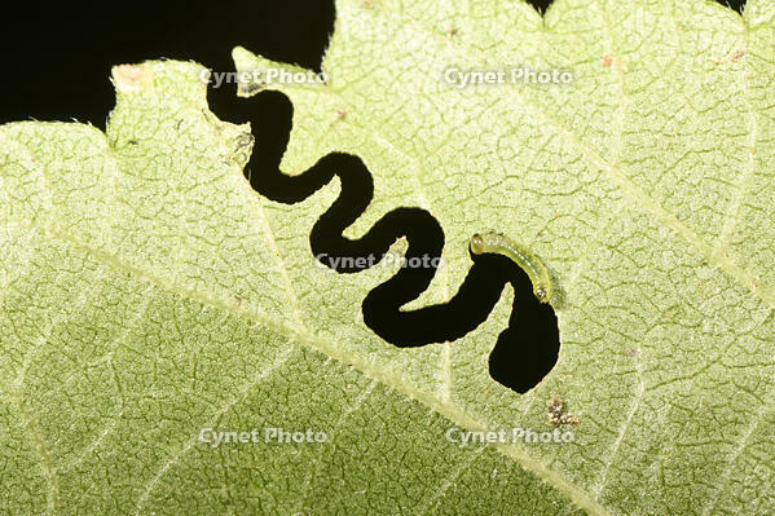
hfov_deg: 13.1
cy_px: 258
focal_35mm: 157
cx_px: 388
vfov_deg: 8.7
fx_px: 3379
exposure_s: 1/250
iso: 64
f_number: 32
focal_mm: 105
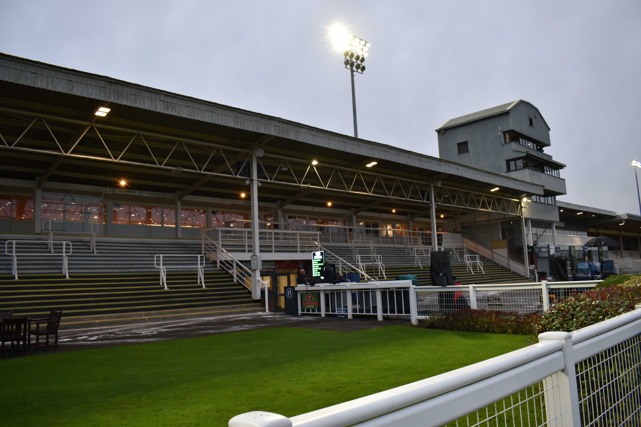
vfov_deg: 47.9
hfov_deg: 67.4
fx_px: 481
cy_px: 214
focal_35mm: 27
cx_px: 320
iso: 400
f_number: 4.5
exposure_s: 1/80
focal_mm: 18
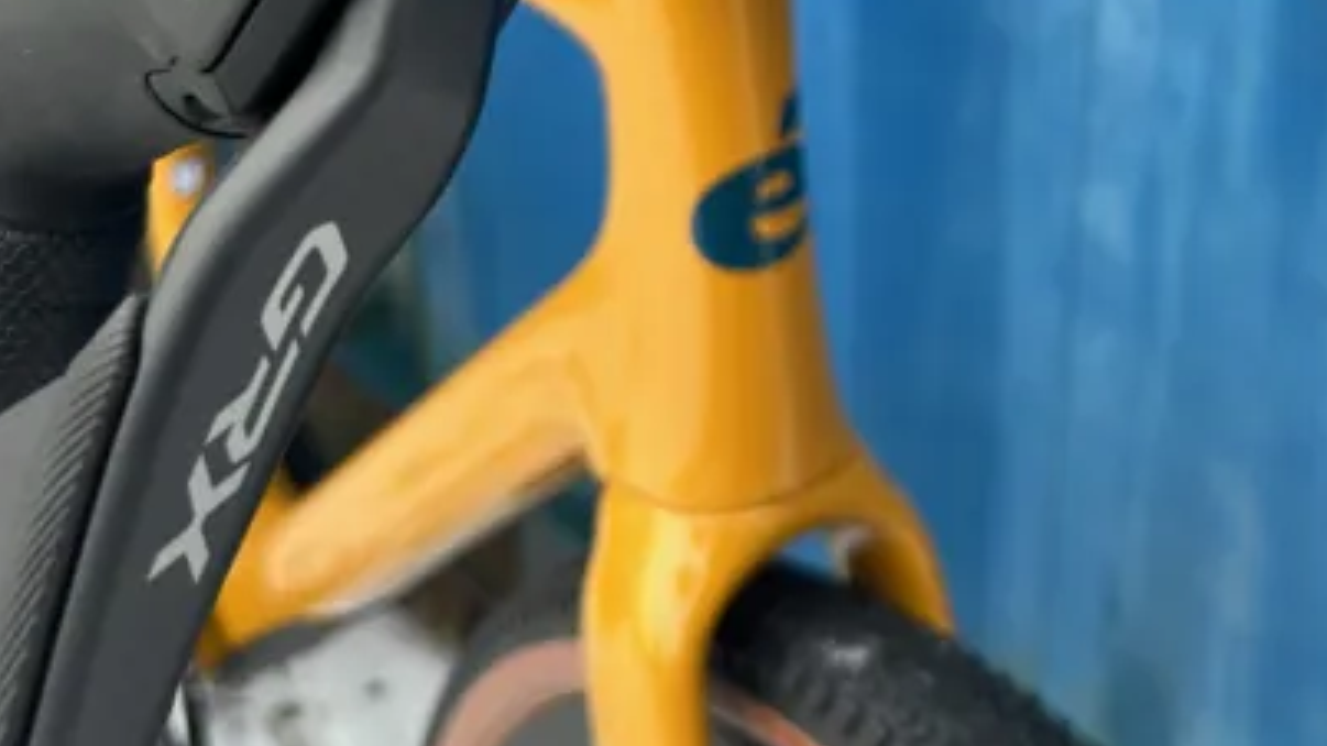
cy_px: -218
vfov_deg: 21.0
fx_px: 1829
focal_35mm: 52
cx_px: 1033
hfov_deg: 38.6
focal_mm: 6.86
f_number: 1.78
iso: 80
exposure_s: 1/245
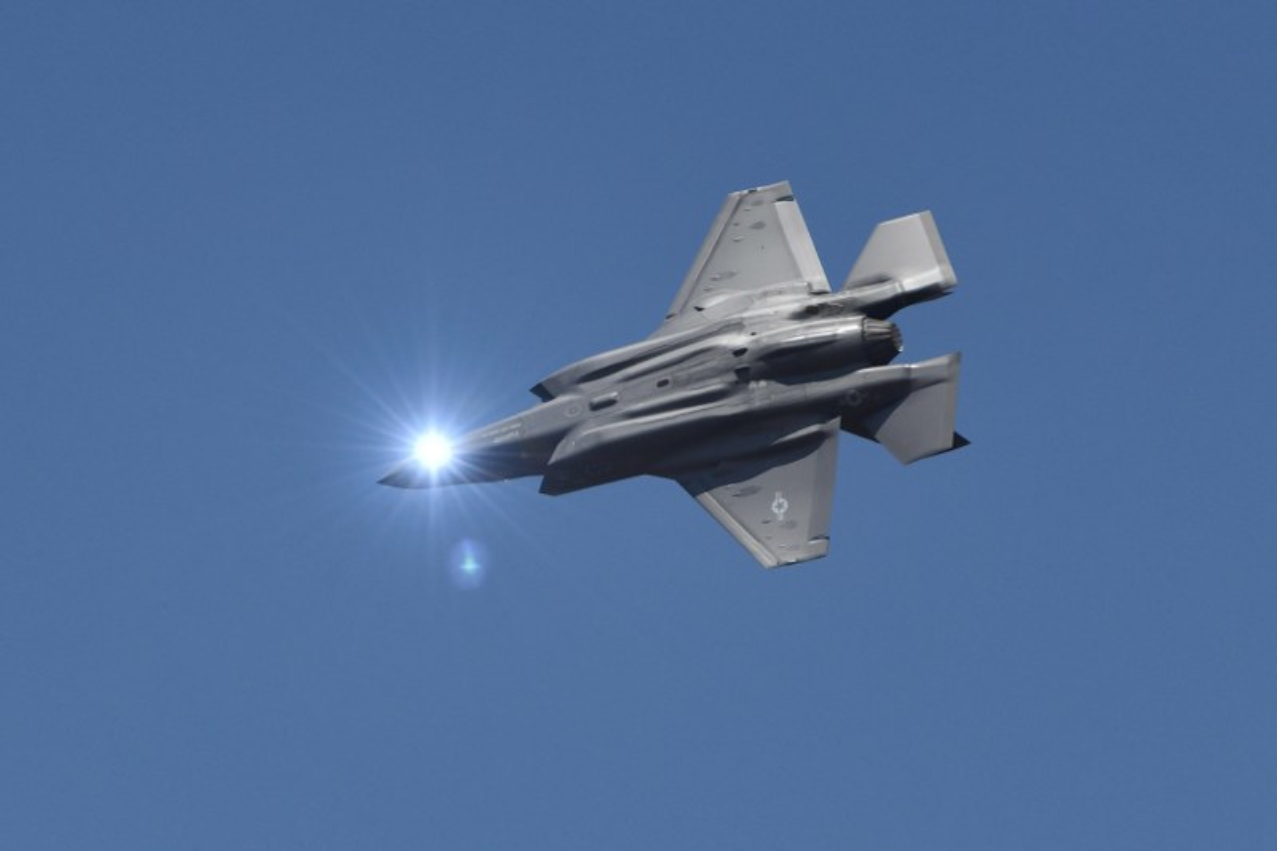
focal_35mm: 200
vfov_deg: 6.9
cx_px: 638
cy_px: 426
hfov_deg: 10.3
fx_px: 7093
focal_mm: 200
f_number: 7.1
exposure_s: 1/3200
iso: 250
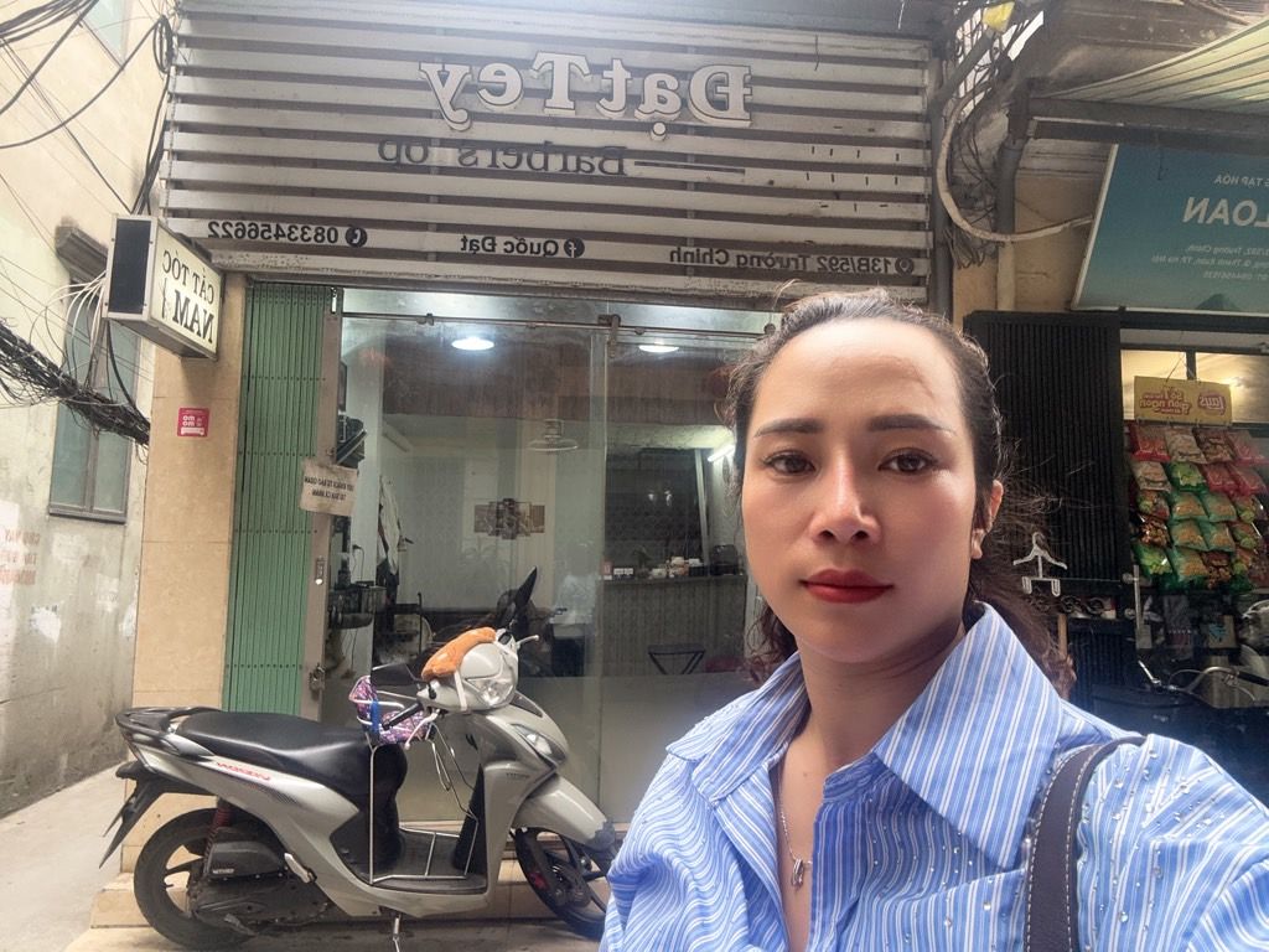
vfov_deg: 58.9
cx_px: 634
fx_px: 843
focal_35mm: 23
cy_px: 476
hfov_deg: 73.9
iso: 80
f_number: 1.9
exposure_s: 1/67
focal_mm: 2.69
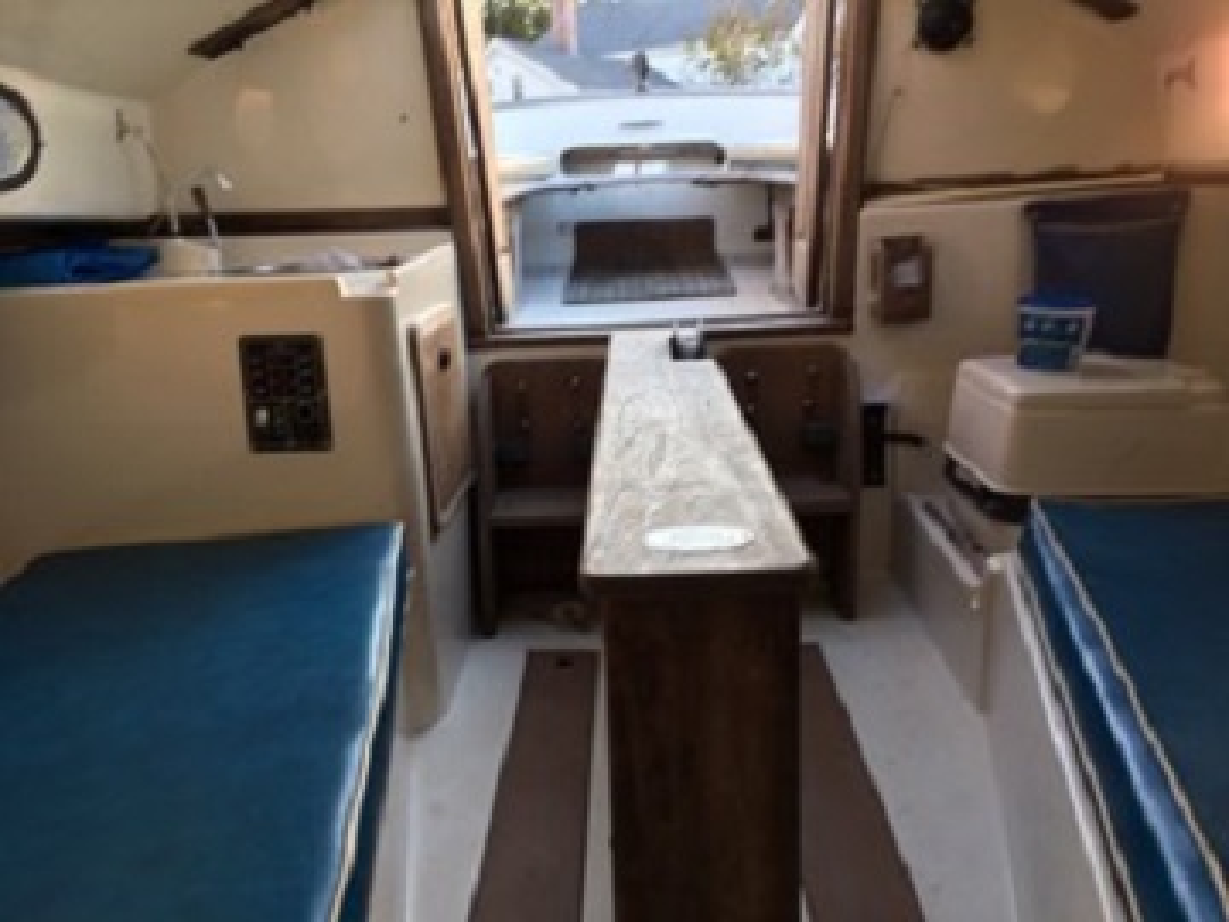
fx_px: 1030
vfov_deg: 48.2
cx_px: 614
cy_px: 461
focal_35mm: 29
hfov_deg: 61.7
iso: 25
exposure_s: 1/40
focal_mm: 4.15
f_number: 2.2
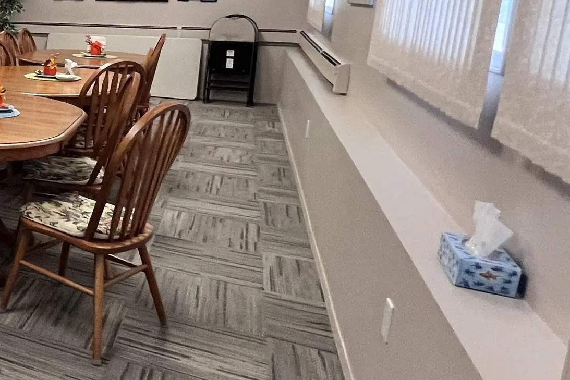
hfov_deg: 34.3
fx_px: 602
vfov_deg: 34.3
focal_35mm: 38
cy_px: 91
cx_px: -187
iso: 400
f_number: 1.8
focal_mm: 1.57
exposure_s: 1/60
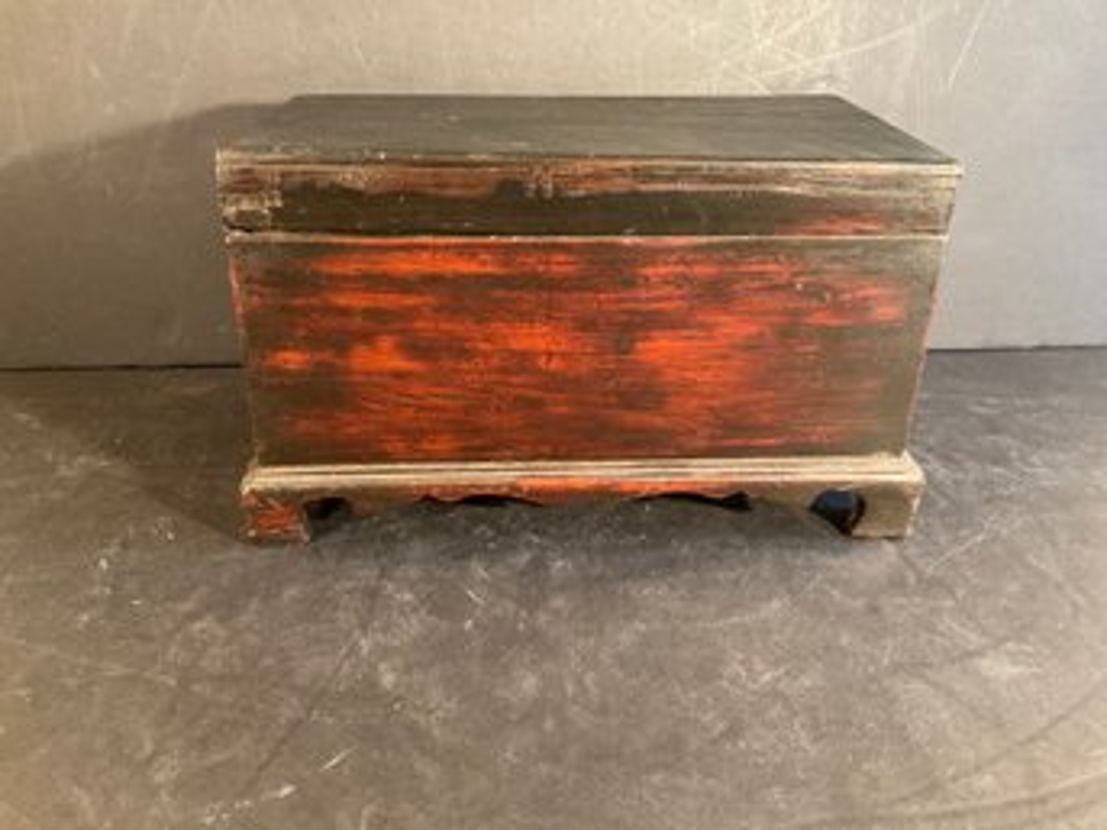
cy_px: 415
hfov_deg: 61.7
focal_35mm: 29
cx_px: 554
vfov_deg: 48.2
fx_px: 927
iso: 250
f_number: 1.8
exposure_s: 1/30
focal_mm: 3
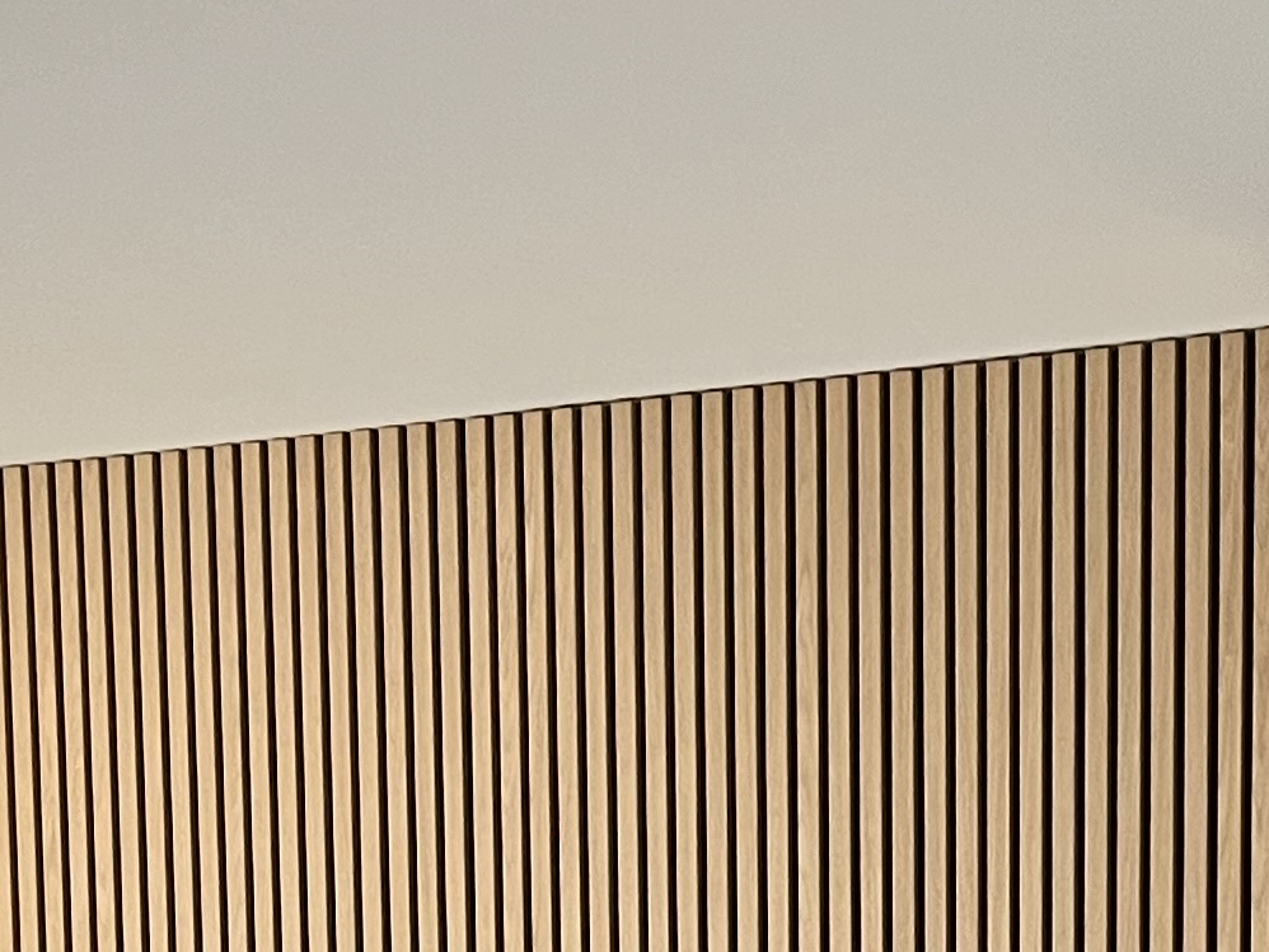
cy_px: 1865
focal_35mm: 105
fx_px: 3850
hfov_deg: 18.4
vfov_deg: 12.5
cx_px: 1180
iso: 400
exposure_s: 1/33
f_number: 1.6
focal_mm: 5.1
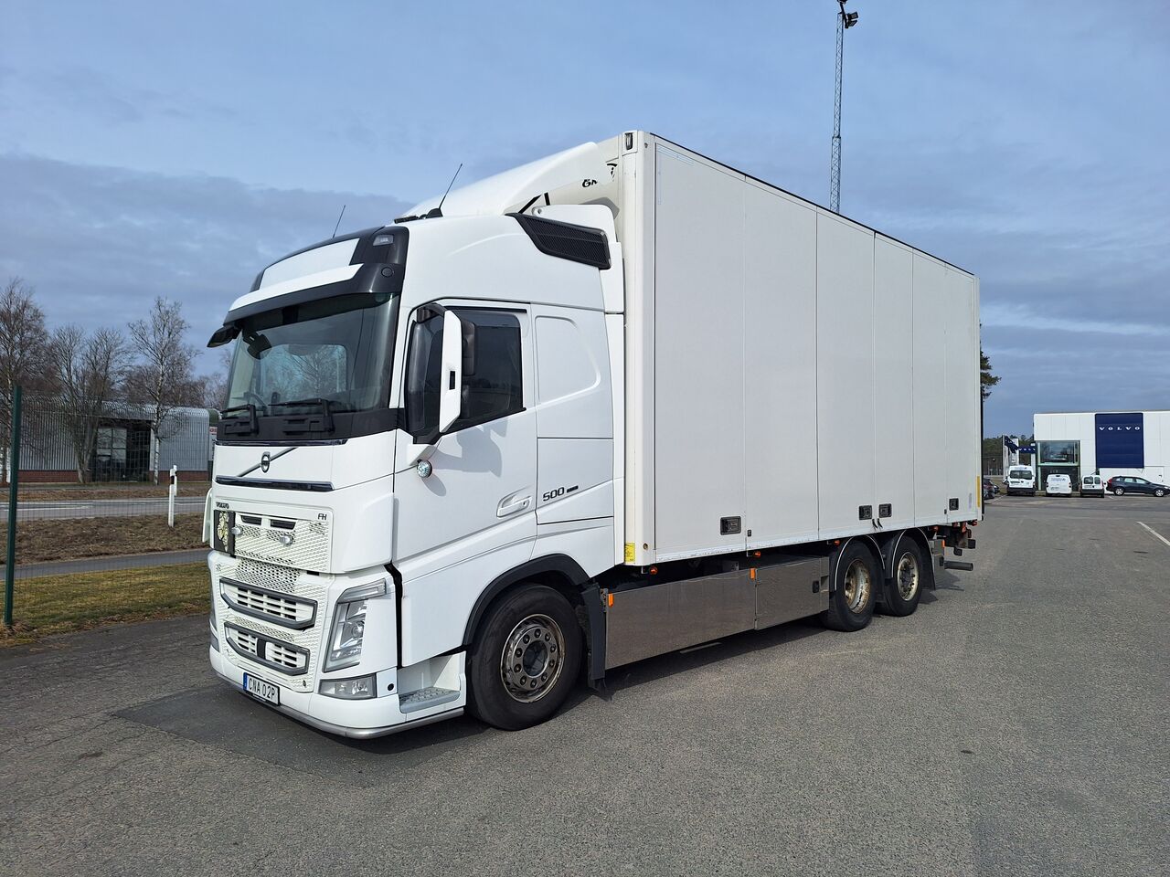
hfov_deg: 73.9
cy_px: 438
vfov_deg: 58.9
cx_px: 585
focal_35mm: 23
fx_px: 777
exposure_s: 1/3484
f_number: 1.8
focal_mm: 5.54
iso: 40
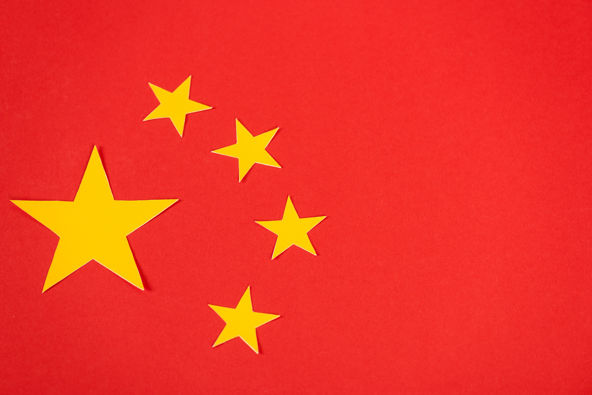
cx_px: 296
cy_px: 198
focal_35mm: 105
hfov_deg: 19.5
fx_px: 1727
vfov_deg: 13.1
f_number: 6.3
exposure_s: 1/160
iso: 100
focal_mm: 105
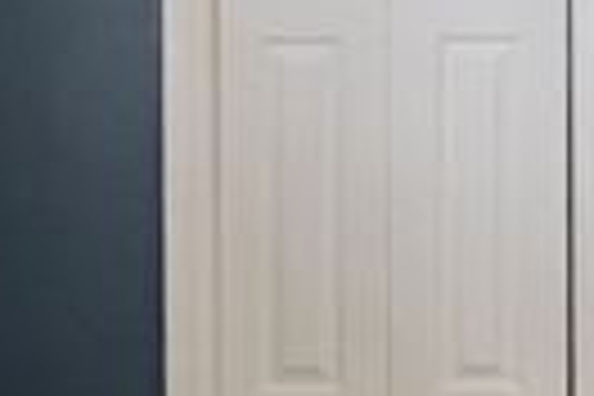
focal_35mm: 116
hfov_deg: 17.0
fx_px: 1914
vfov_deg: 11.4
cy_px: -173
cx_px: 680
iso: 320
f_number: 8
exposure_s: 1.6
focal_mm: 10
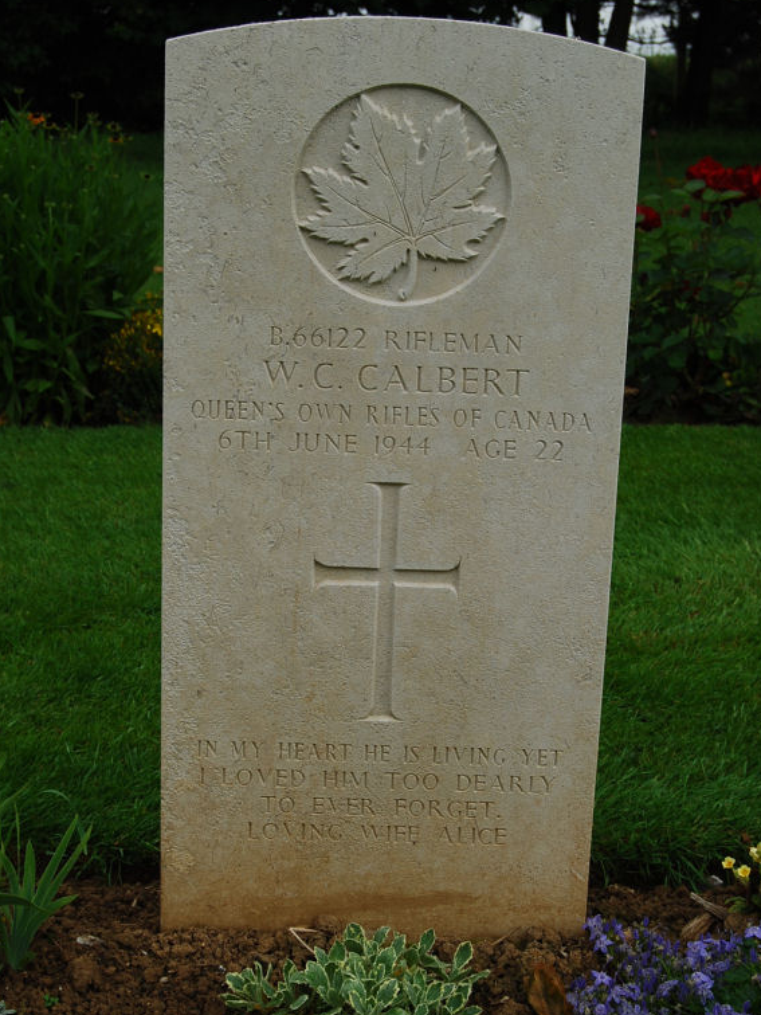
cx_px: 376
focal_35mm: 65
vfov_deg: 29.8
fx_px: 1905
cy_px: 572
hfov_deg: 22.6
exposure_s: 1/250
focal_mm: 38
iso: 200
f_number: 8
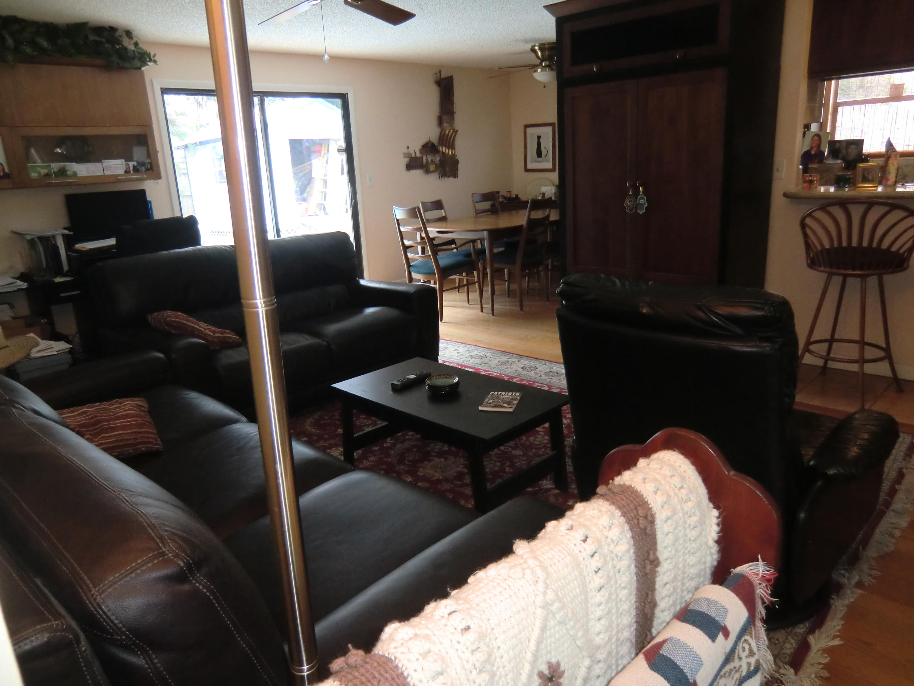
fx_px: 634
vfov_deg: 56.8
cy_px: 343
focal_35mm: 24
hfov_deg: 71.6
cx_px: 457
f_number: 3.2
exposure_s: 1/60
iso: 400
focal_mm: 4.3
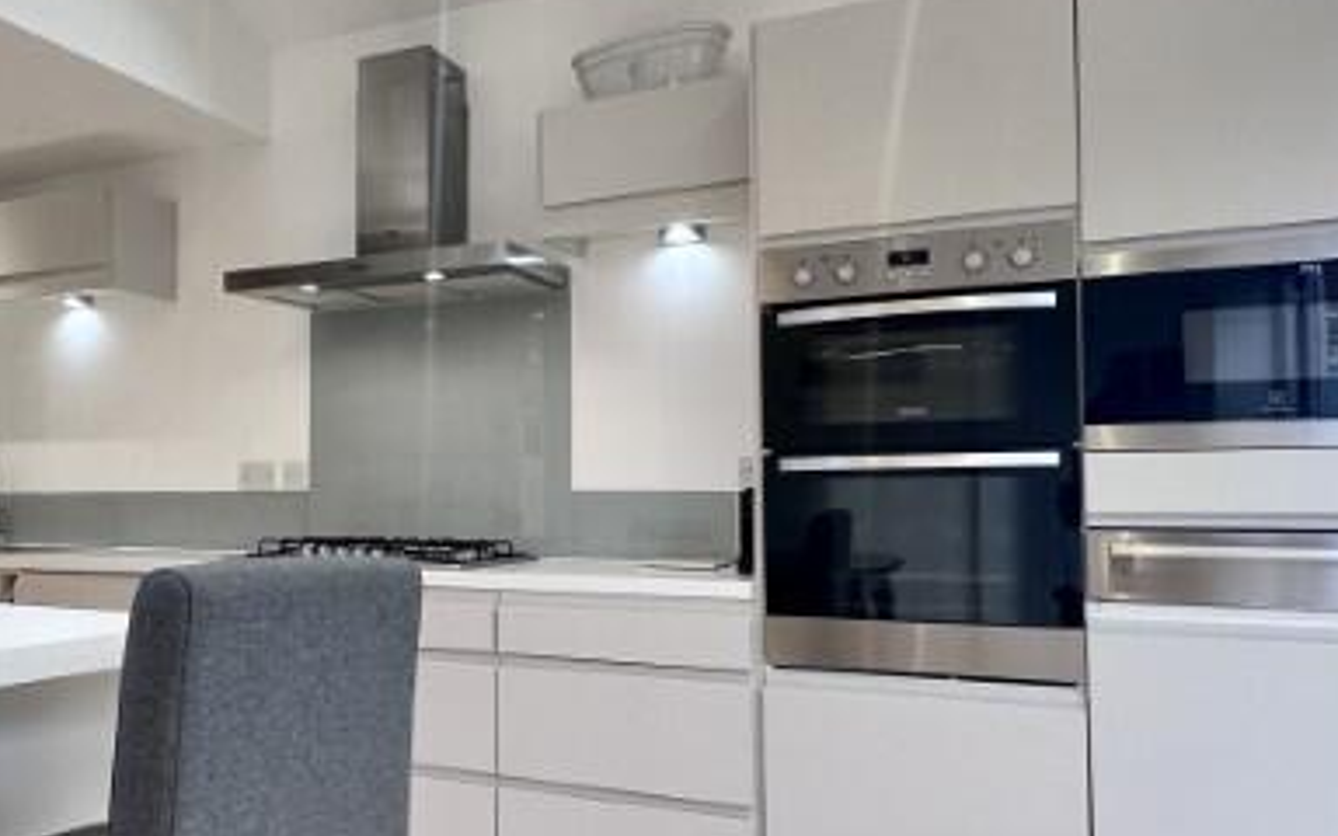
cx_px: 413
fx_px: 1203
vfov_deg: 38.3
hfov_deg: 56.5
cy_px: 453
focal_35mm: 33
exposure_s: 1/100
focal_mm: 2.22
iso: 160
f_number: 2.2
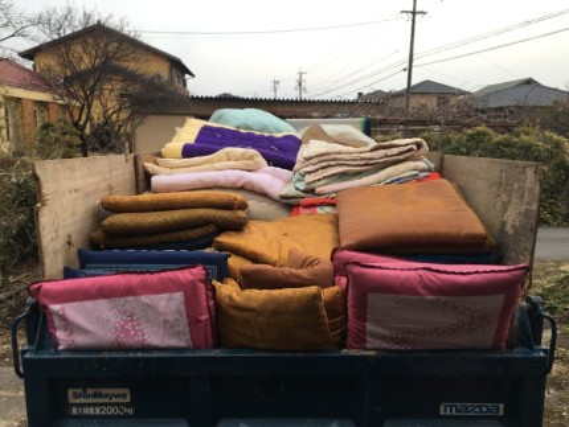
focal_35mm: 29
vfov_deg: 48.3
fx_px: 477
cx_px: 284
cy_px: 214
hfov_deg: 61.6
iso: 25
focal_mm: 4.15
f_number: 2.2
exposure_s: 1/60
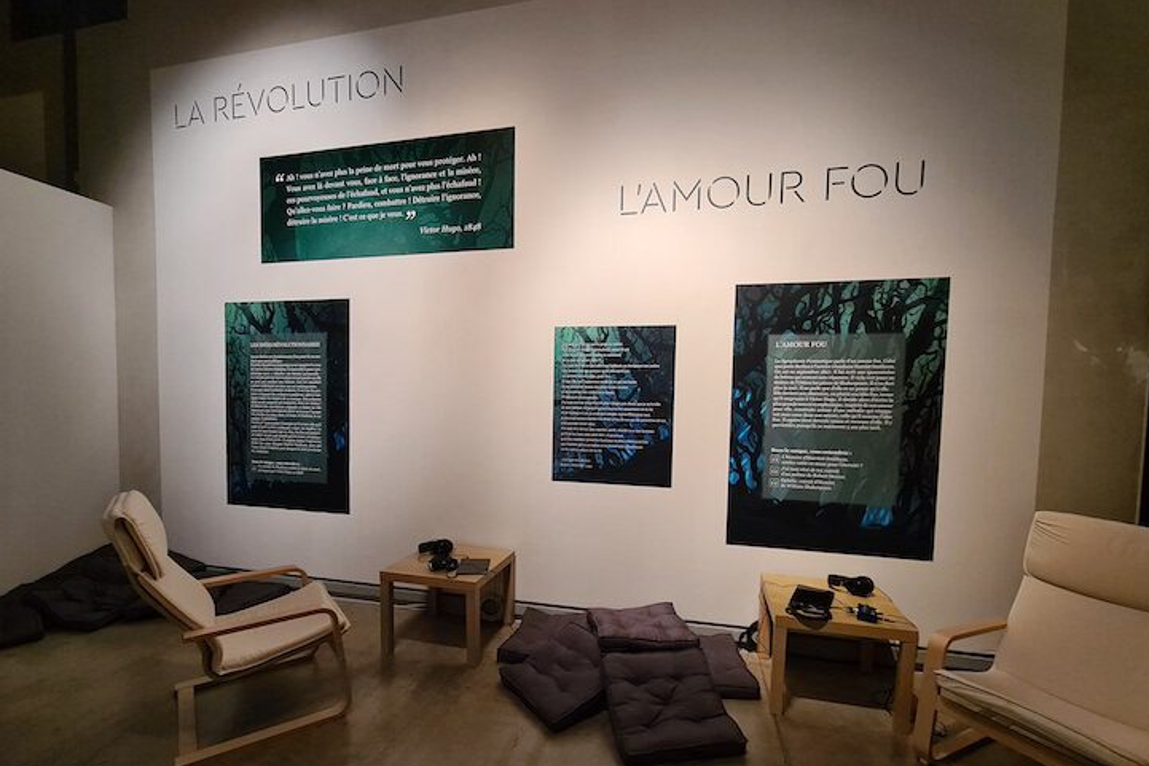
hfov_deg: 100.4
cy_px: 425
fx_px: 479
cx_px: 574
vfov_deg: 77.1
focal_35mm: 15
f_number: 2.2
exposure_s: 1/50
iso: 250
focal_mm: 2.2
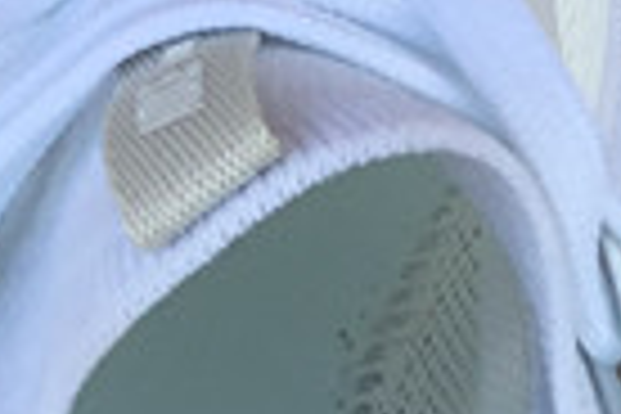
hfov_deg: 9.6
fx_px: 3639
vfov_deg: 6.4
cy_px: 650
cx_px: 806
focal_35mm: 211
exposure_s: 1/217
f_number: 2.4
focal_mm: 3.3
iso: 25
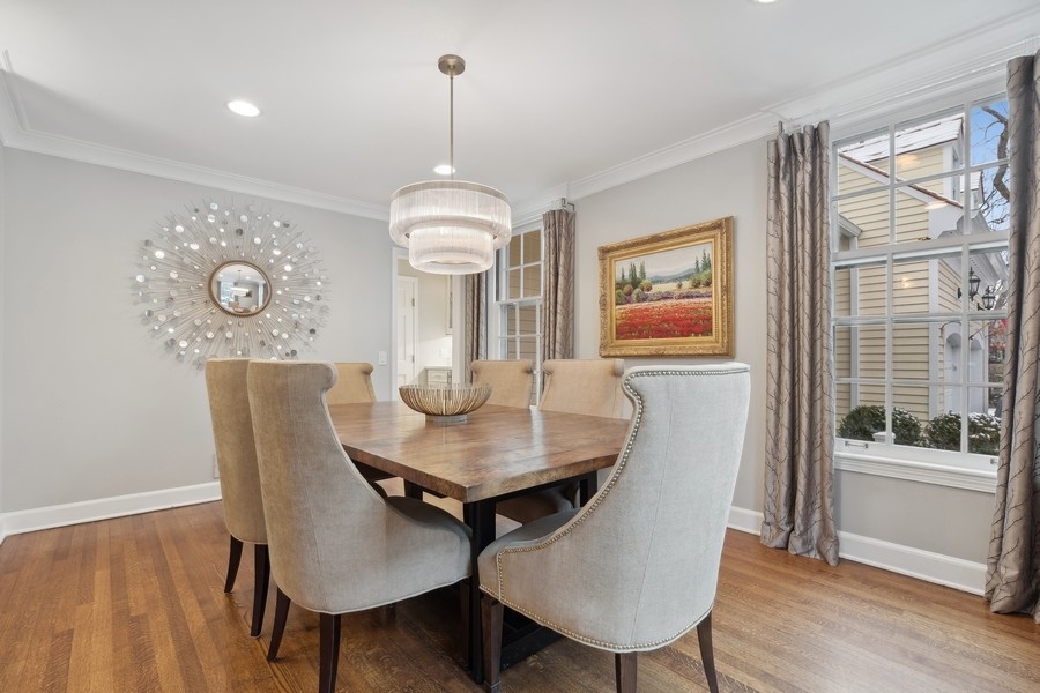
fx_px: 433
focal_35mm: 15
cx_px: 520
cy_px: 346
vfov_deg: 77.3
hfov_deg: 100.4
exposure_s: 1/2.5
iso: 200
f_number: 9
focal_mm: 10
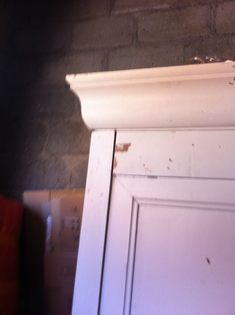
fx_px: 318
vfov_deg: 52.7
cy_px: 158
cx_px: 118
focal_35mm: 35
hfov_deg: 40.6
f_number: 2.8
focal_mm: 3.85
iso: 100
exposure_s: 1/15
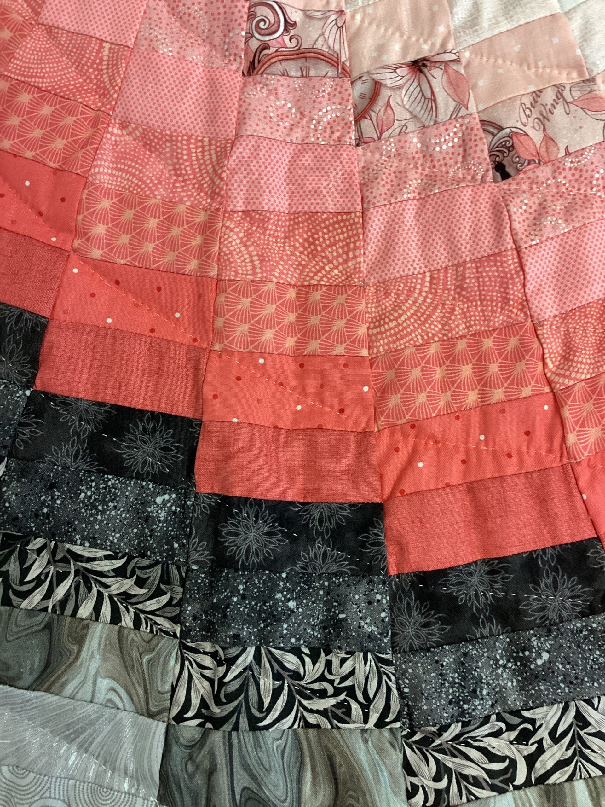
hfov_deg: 45.4
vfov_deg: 58.4
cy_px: 404
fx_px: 722
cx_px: 302
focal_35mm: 31
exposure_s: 1/60
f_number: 2.4
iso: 160
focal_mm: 3.3
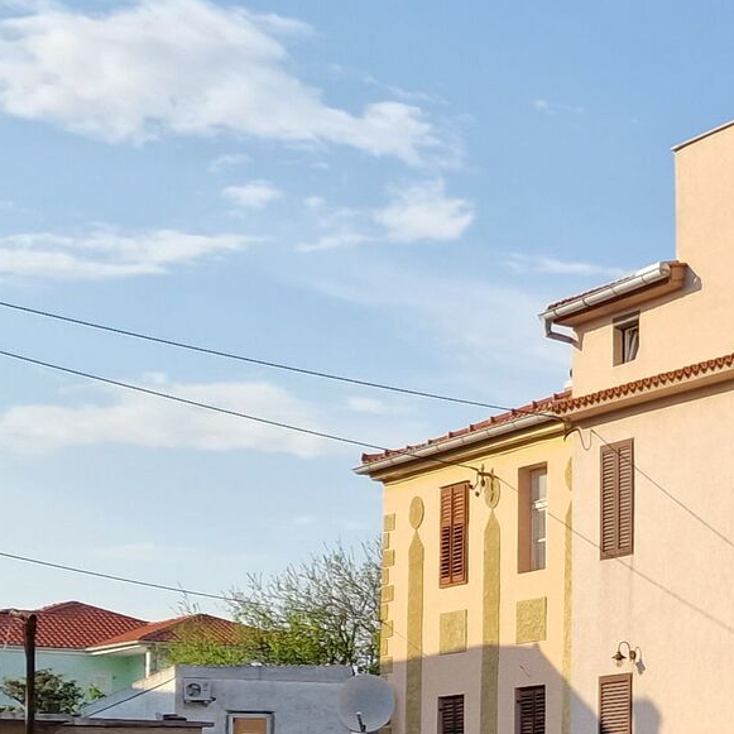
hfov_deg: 15.5
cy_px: 754
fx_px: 2351
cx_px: 1267
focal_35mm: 98
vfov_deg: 17.3
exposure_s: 1/712
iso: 50
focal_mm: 6.4
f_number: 1.8
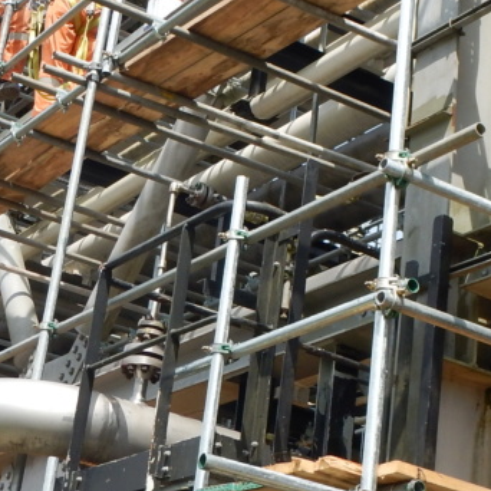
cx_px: 264
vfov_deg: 19.1
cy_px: 111
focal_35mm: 90
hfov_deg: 19.3
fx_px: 1444
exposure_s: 1/640
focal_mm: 6.1
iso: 125
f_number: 4.2
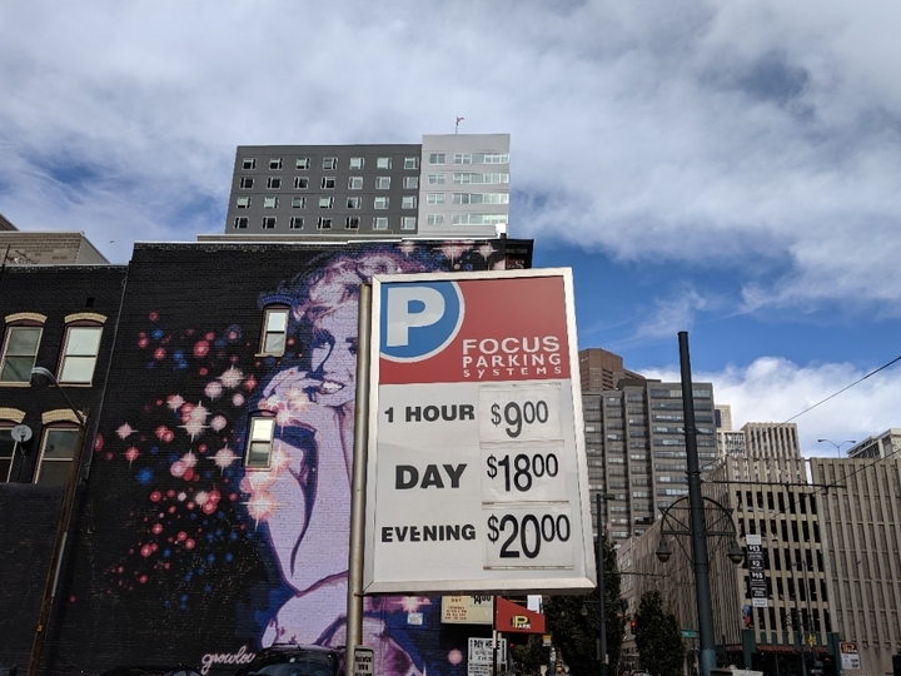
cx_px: 450
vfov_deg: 46.8
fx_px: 781
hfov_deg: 60.0
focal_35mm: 30
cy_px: 334
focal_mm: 4.44
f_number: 1.8
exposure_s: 1/2611
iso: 61
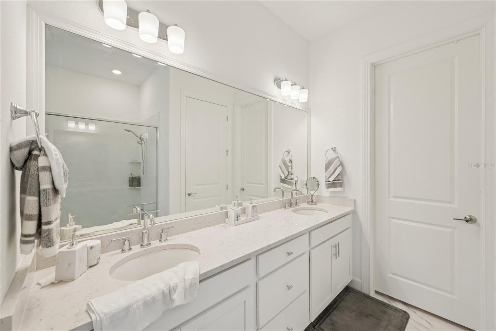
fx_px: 193
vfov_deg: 81.2
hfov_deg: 104.3
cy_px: 166
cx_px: 248
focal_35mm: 14
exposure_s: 1/100
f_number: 8
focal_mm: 14
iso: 400
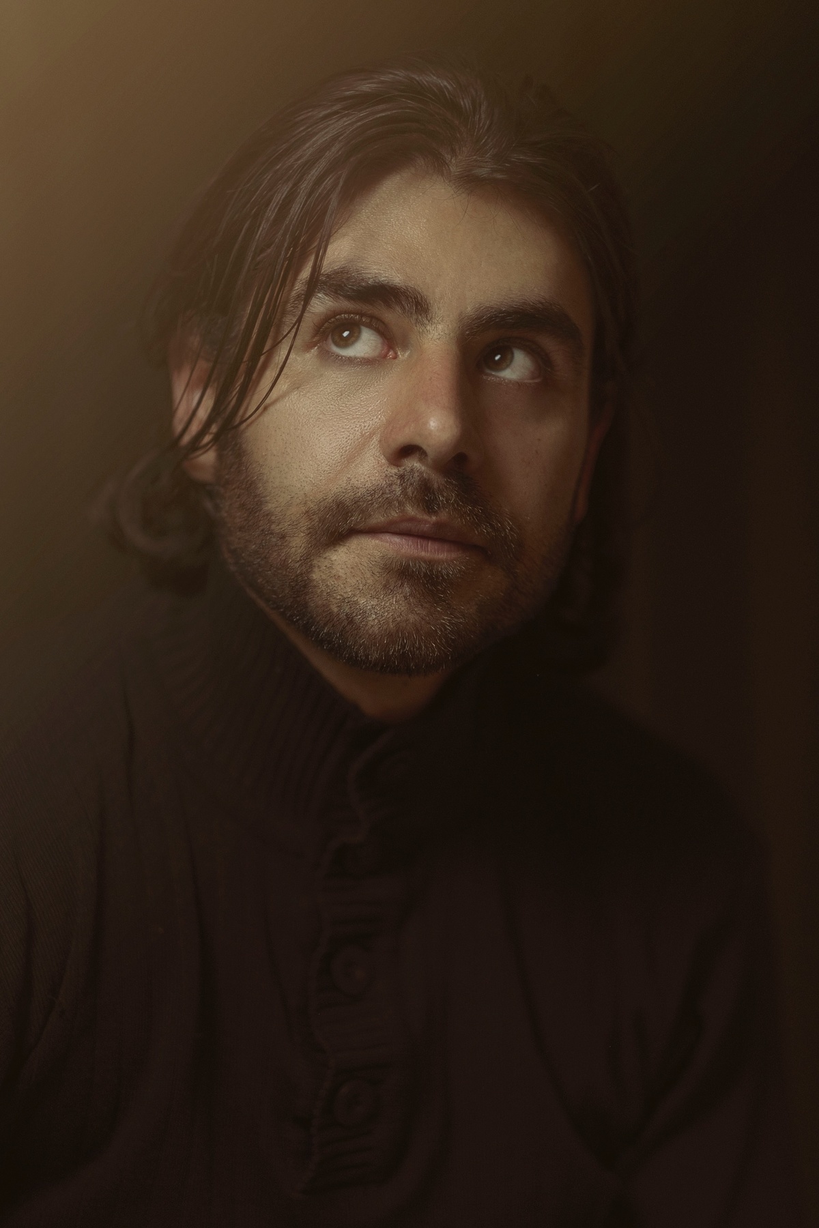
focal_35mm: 84
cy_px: 614
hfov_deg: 16.3
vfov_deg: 24.2
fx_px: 2866
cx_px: 410
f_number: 1.2
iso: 800
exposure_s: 1/500
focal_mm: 56
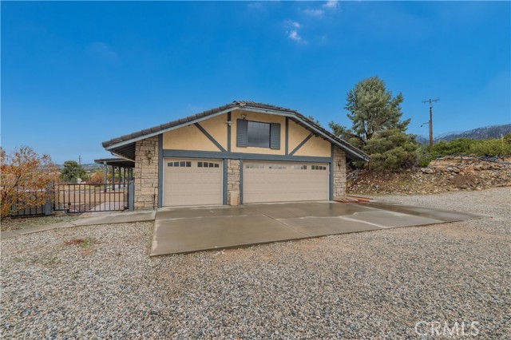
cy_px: 170
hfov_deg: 96.8
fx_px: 227
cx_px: 256
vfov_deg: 73.7
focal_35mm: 16
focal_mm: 16
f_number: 7.1
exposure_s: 1/400
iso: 100
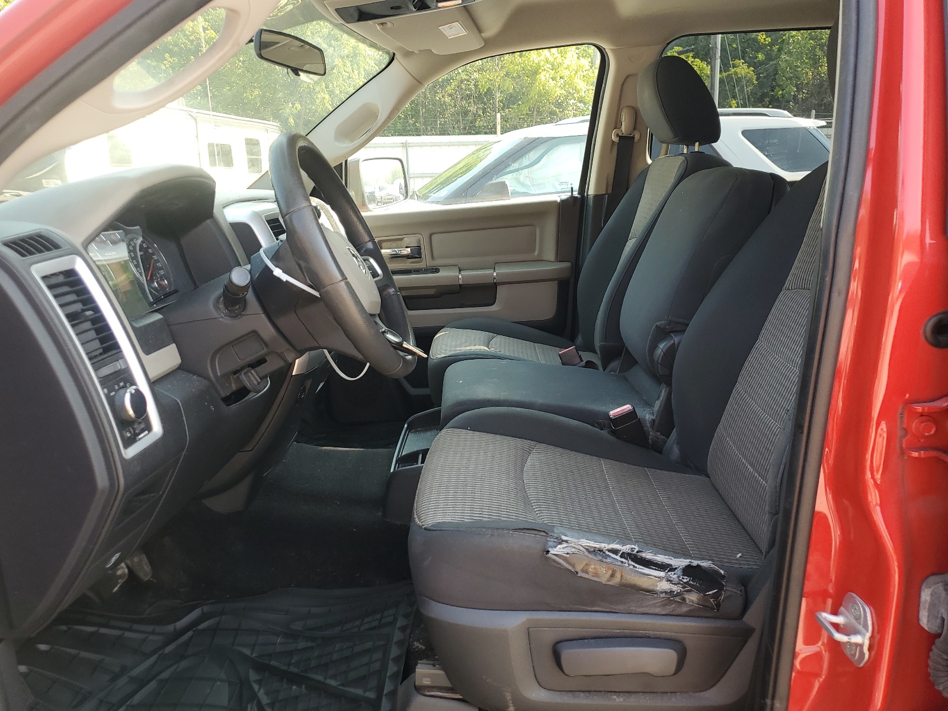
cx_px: 474
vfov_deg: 53.1
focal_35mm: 26
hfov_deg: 67.3
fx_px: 712
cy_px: 356
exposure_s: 1/244
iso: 50
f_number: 1.5
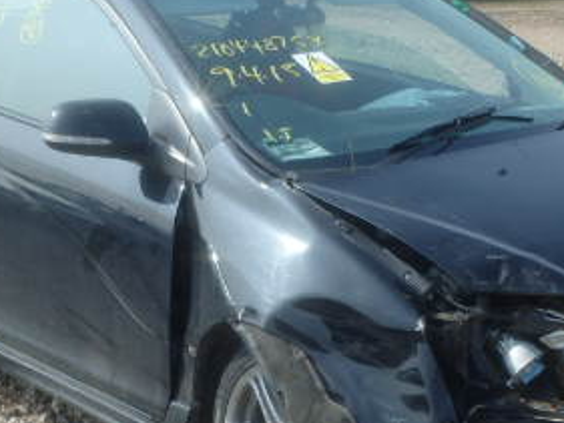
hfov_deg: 23.8
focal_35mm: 82
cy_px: 325
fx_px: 1337
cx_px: 293
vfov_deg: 17.9
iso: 125
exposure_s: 1/640
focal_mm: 6.4
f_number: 4.5
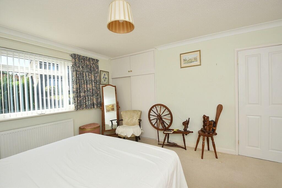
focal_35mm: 15
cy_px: 94
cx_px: 141
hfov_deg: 100.4
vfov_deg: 77.4
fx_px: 118
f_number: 5
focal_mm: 10
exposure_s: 1/200
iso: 110
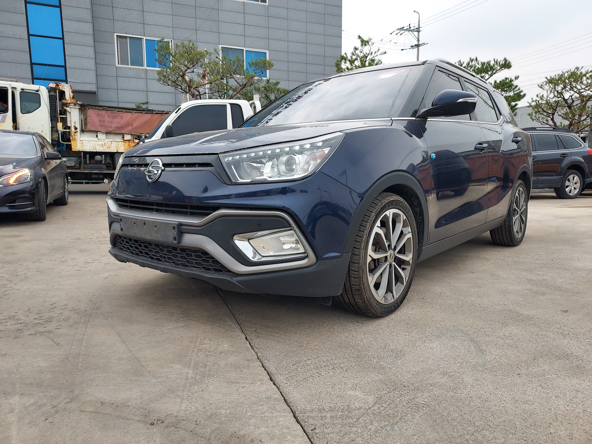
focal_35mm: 24
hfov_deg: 71.6
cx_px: 296
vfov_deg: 56.8
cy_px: 222
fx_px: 410
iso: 40
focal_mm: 4.6
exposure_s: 1/481
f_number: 1.8
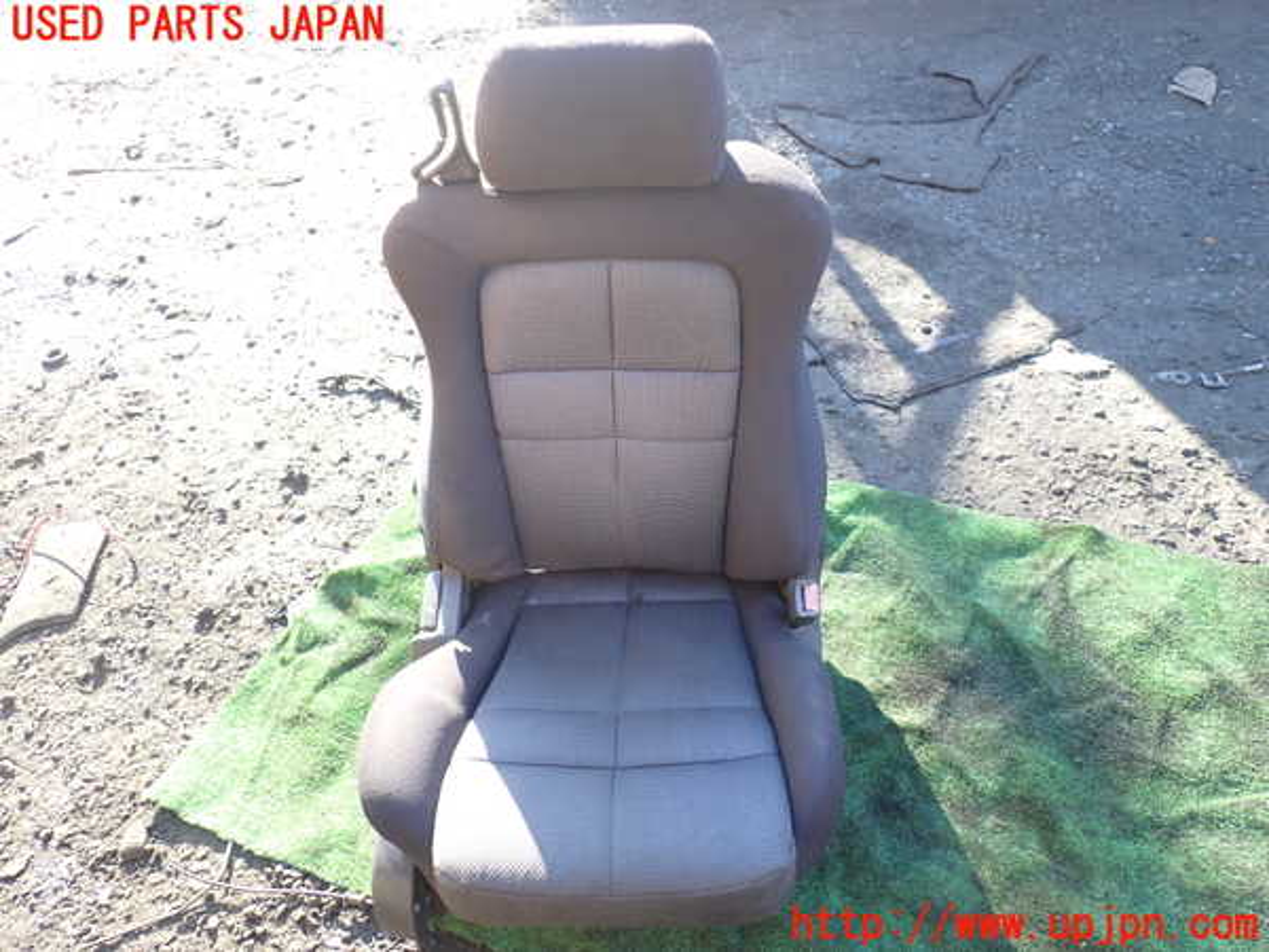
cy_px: 476
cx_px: 634
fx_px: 1100
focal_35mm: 30
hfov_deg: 60.0
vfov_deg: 46.8
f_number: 3.2
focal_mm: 5.4
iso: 100
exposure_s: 1/60
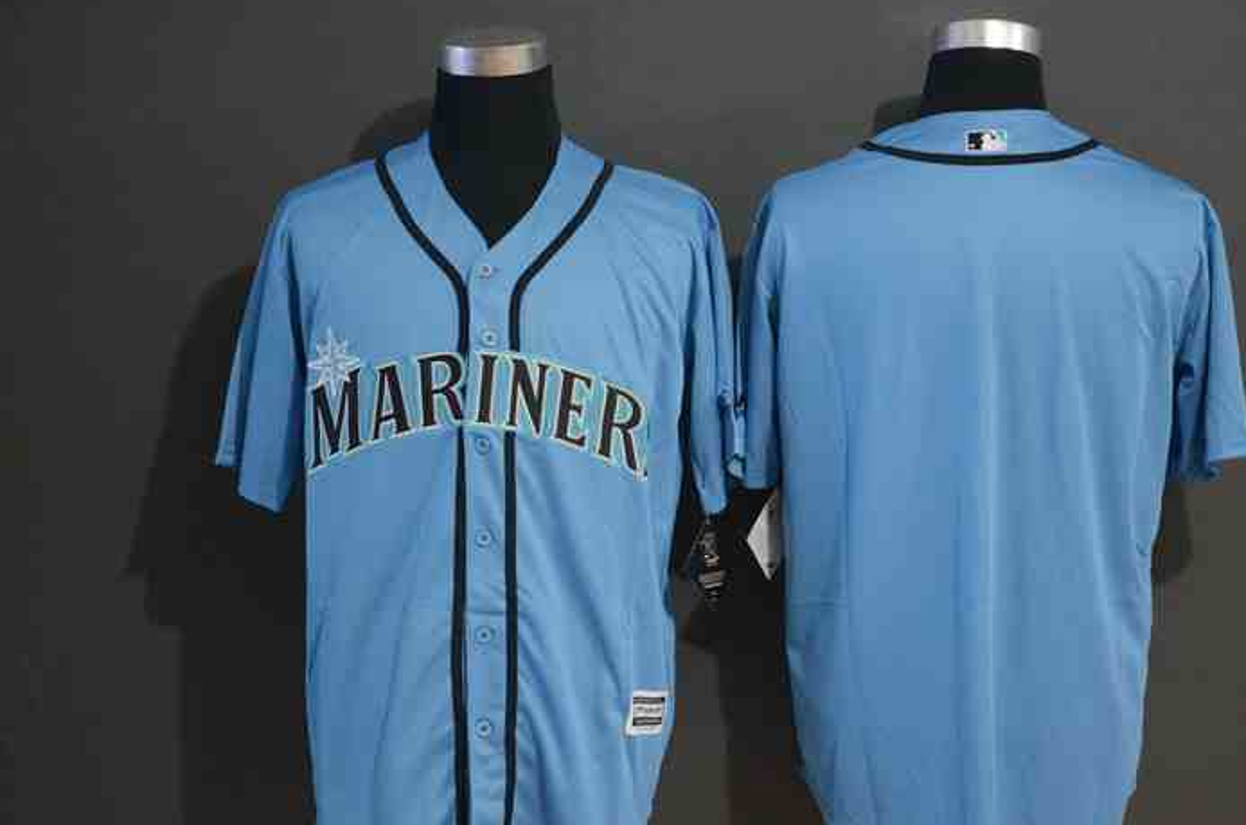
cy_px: 455
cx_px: 690
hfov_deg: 22.7
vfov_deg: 15.1
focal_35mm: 90
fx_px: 3109
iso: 4000
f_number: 4.8
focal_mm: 52
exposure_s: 1/30
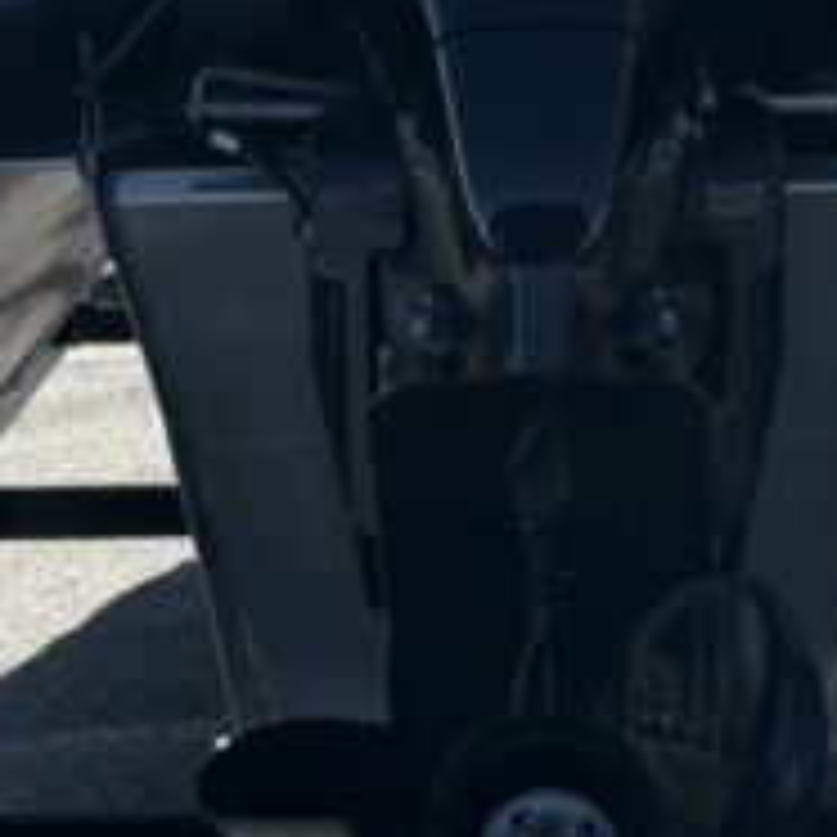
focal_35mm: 132
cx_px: 493
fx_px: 3611
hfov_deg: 13.2
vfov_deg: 12.7
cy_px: -292
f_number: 1.6
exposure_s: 1/5076
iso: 50
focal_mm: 5.96
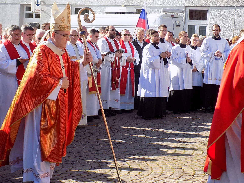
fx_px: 550
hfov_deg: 25.0
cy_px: 92
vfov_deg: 18.9
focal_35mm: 78
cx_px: 122
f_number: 4.3
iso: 80
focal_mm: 13.9
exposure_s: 1/250
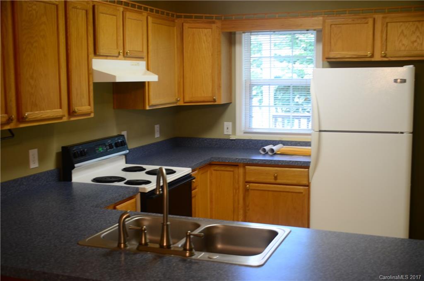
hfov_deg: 43.7
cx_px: 212
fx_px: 529
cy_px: 140
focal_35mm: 45
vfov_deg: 29.7
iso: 100
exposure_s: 1/3
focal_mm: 30
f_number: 4.2
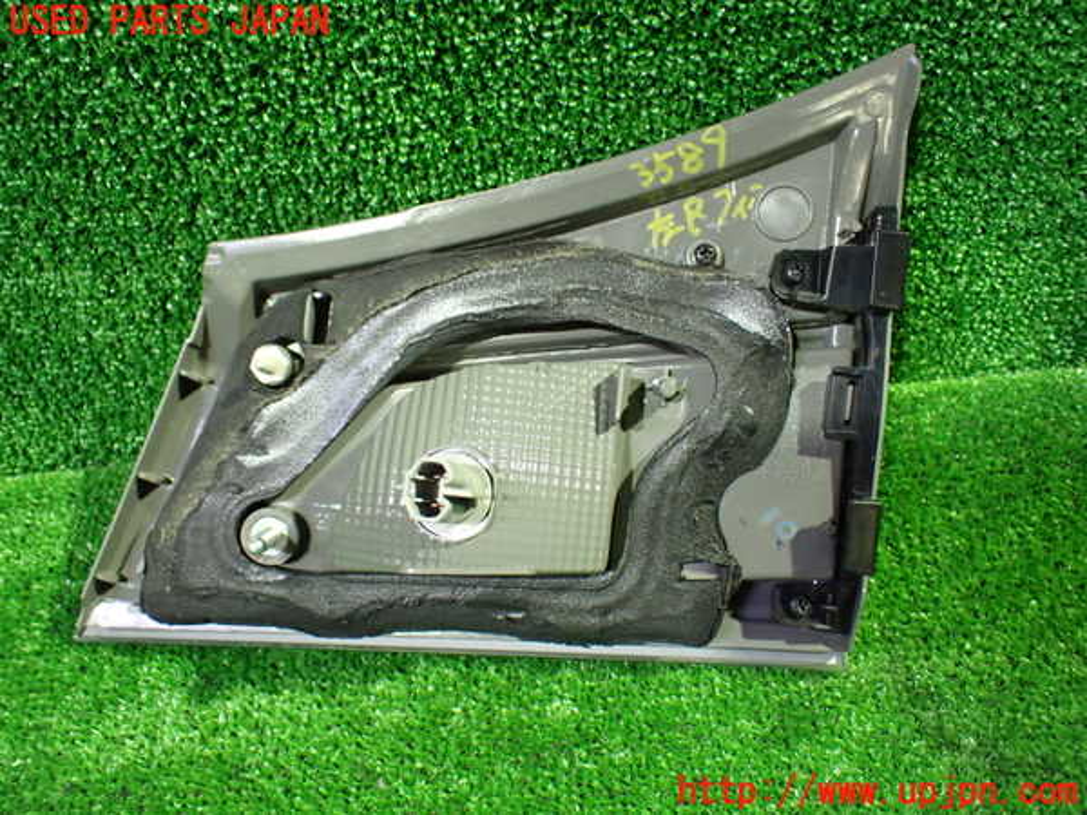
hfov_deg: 60.0
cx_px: 544
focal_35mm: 30
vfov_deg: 46.8
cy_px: 408
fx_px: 942
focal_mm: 5.4
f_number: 2.3
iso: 1000
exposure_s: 1/30
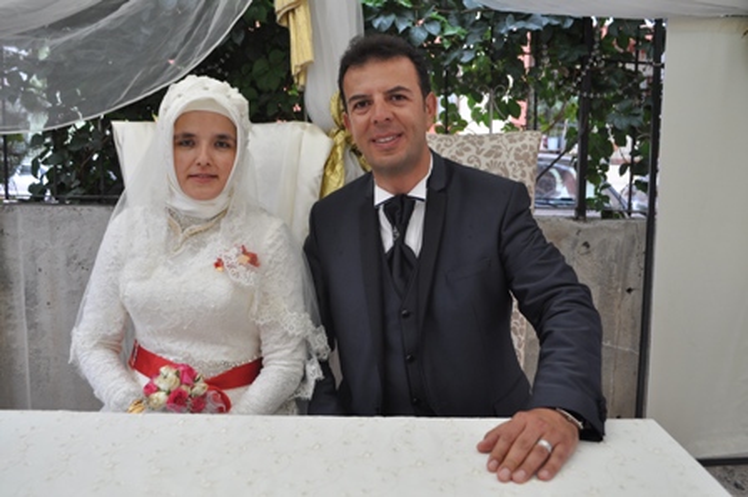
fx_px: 685
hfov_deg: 57.3
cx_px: 374
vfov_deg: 39.9
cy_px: 248
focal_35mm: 33
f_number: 5
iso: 400
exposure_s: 1/100
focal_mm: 22
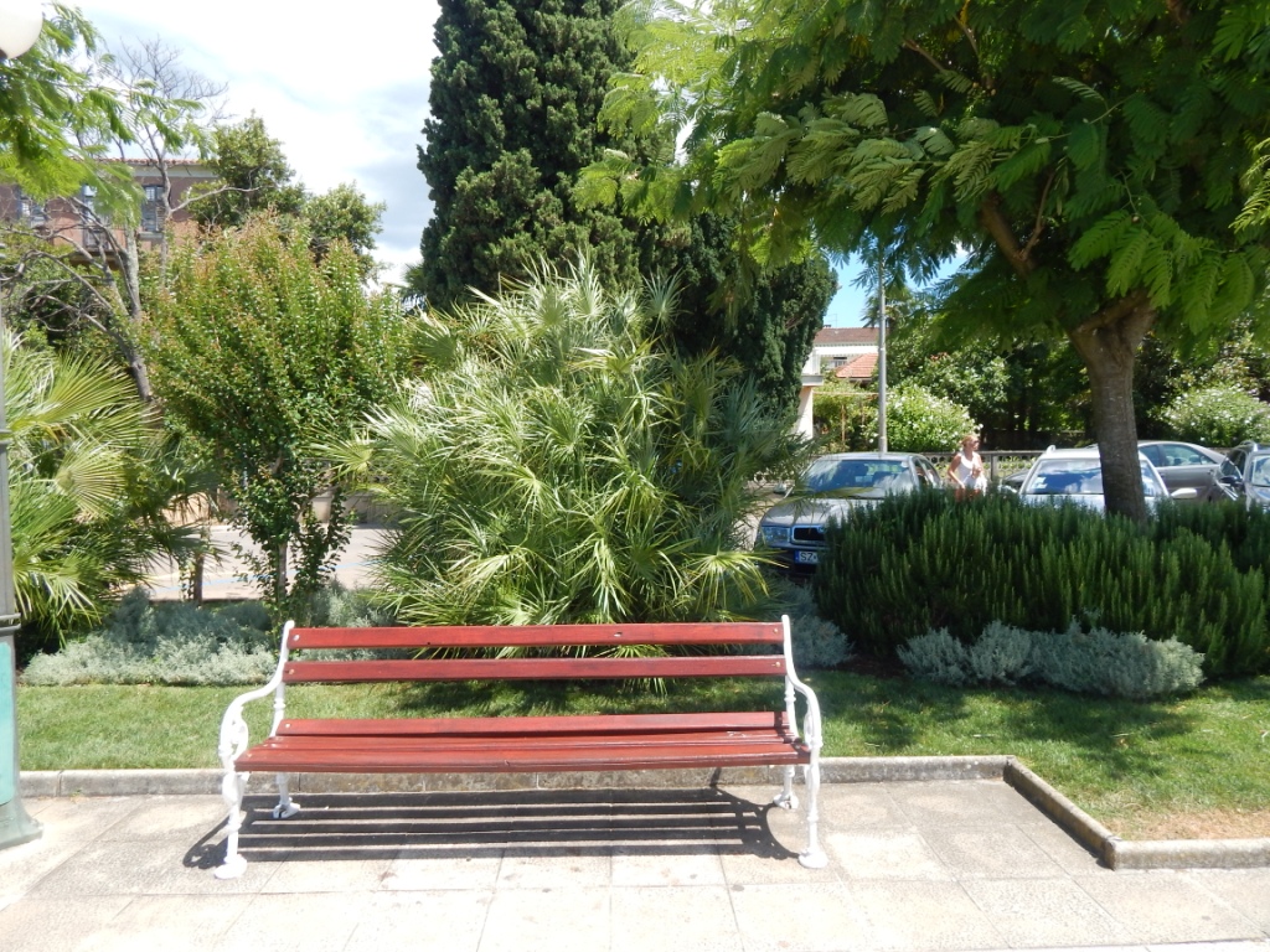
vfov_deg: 61.1
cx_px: 635
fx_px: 807
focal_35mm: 22
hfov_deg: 76.4
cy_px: 476
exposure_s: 1/800
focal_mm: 4
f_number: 3
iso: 125
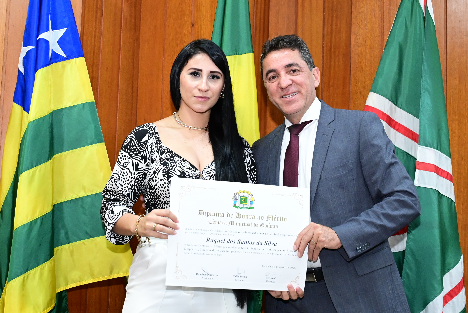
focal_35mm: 75
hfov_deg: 27.0
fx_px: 976
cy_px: 156
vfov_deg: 18.2
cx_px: 234
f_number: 4
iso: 4000
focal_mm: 50
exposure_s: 1/125
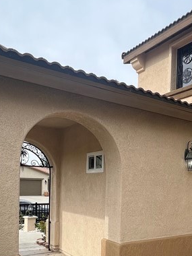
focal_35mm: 35
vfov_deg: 50.2
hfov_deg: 39.2
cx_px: 152
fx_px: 259
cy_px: 195
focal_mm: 1.57
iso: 32
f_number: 1.8
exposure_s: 1/723
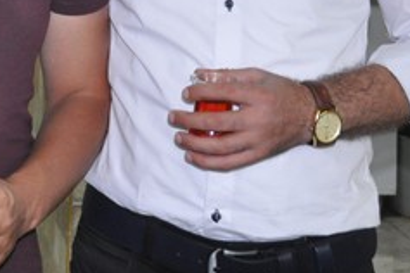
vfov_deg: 11.5
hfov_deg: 17.4
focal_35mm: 115
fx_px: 1310
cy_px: -120
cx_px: -3
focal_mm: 26
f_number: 4.5
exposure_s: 1/60
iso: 1250
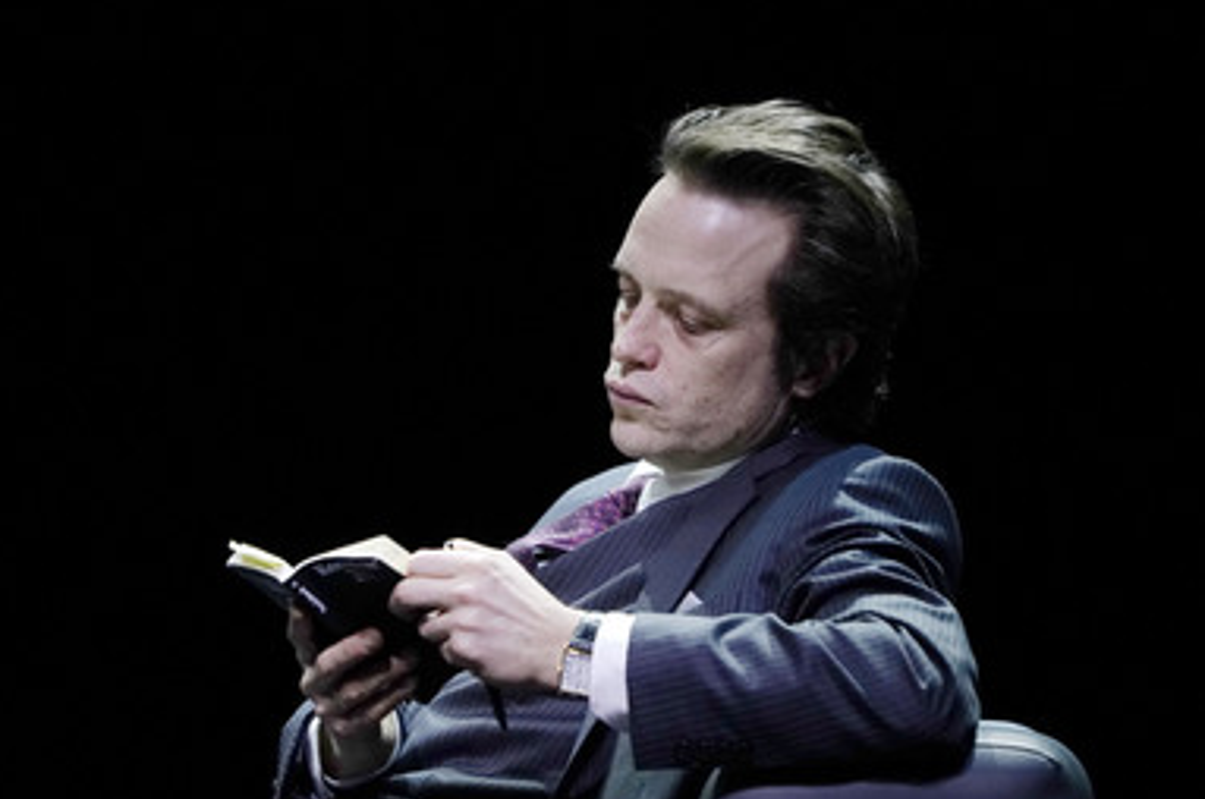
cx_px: 625
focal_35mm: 494
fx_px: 16507
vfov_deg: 2.8
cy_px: 456
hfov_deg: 4.2
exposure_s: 1/125
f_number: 6.3
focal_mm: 419
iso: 3200
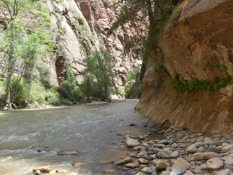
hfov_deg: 52.6
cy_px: 88
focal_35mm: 35
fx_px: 236
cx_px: 116
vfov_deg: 40.7
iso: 80
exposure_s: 1/90
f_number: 7.1
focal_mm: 5.8
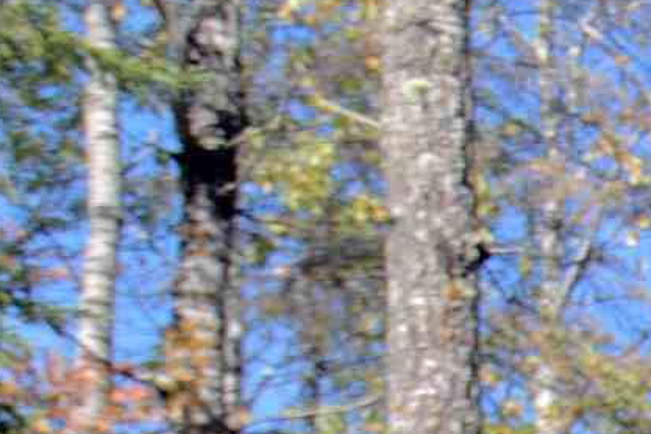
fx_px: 3996
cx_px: 2364
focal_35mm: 221
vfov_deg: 5.9
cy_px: 1083
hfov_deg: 7.4
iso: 100
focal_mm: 30
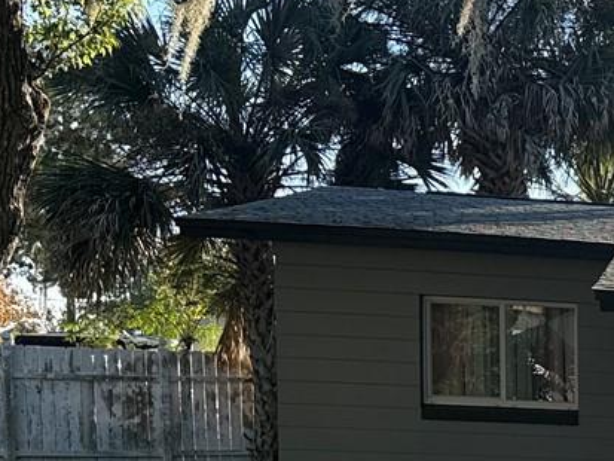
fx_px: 1650
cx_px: 1032
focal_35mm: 93
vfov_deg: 15.1
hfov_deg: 17.8
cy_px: 617
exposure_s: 1/2110
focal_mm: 6.76
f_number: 1.78
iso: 100
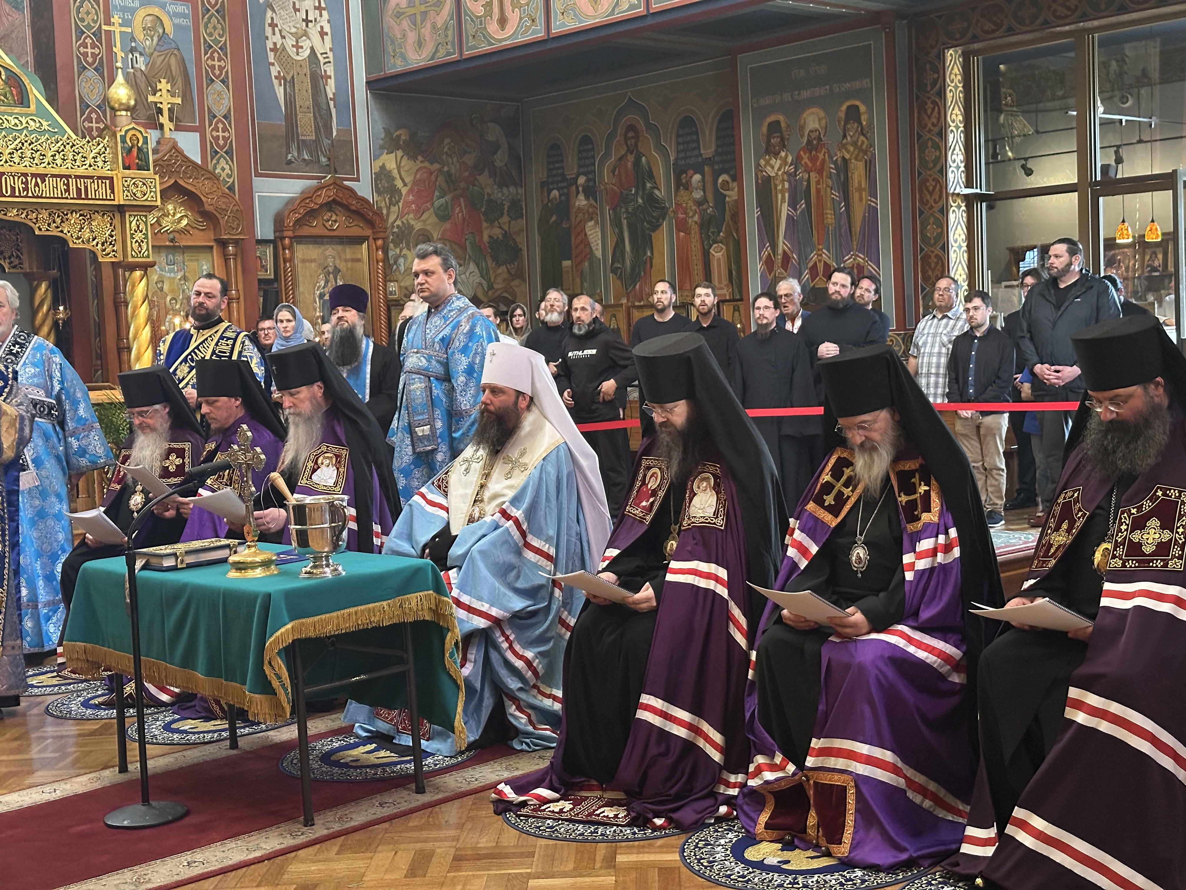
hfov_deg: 39.7
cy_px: 445
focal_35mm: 48
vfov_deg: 30.3
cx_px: 593
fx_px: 1645
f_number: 1.78
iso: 500
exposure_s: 1/30
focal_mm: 6.86
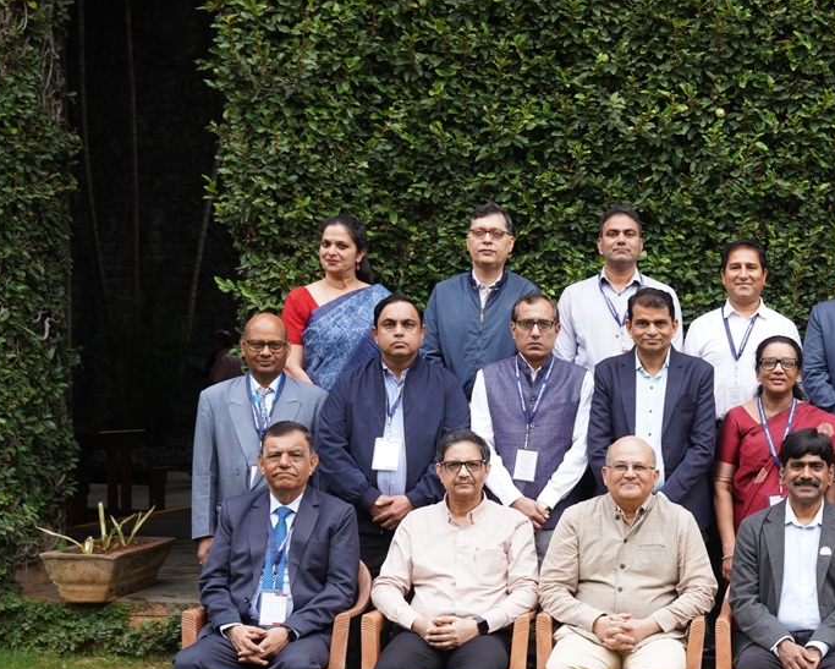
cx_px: 864
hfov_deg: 26.2
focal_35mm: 68
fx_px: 1681
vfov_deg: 22.3
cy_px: 490
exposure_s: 1/200
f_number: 5
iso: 320
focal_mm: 33
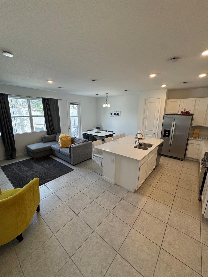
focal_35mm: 14
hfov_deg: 85.7
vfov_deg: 102.1
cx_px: 104
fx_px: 112
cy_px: 138
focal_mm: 2.22
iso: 100
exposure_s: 1/120
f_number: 2.2
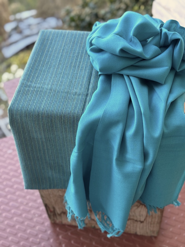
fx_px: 342
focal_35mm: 48
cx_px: 92
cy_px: 124
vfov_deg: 39.7
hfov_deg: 30.3
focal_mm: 6.76
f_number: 1.78
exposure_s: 1/121
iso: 64
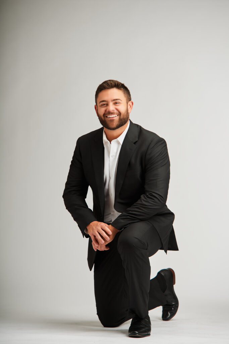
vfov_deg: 14.2
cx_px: 114
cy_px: 172
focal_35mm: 145
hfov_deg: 9.5
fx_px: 1383
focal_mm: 145
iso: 50
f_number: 4
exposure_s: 1/200
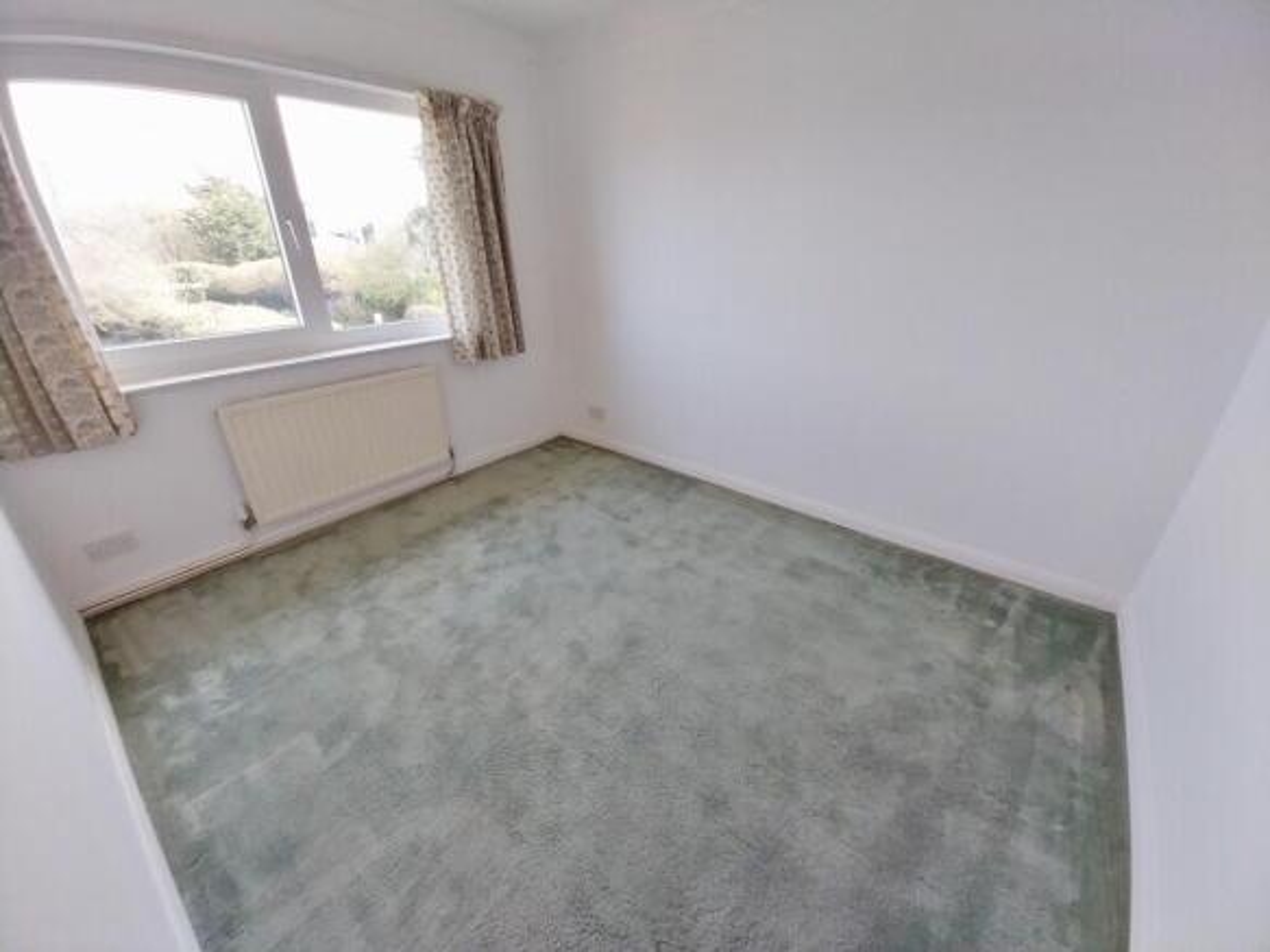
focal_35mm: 13
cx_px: 635
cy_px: 476
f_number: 2.2
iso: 80
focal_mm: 1.13
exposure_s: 1/100
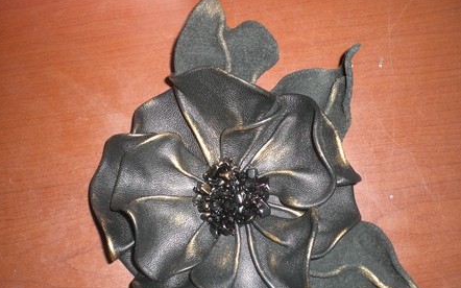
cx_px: 227
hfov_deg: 48.2
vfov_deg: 31.2
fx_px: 515
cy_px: 170
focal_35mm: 41
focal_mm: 6.3
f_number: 3.1
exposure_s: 1/60
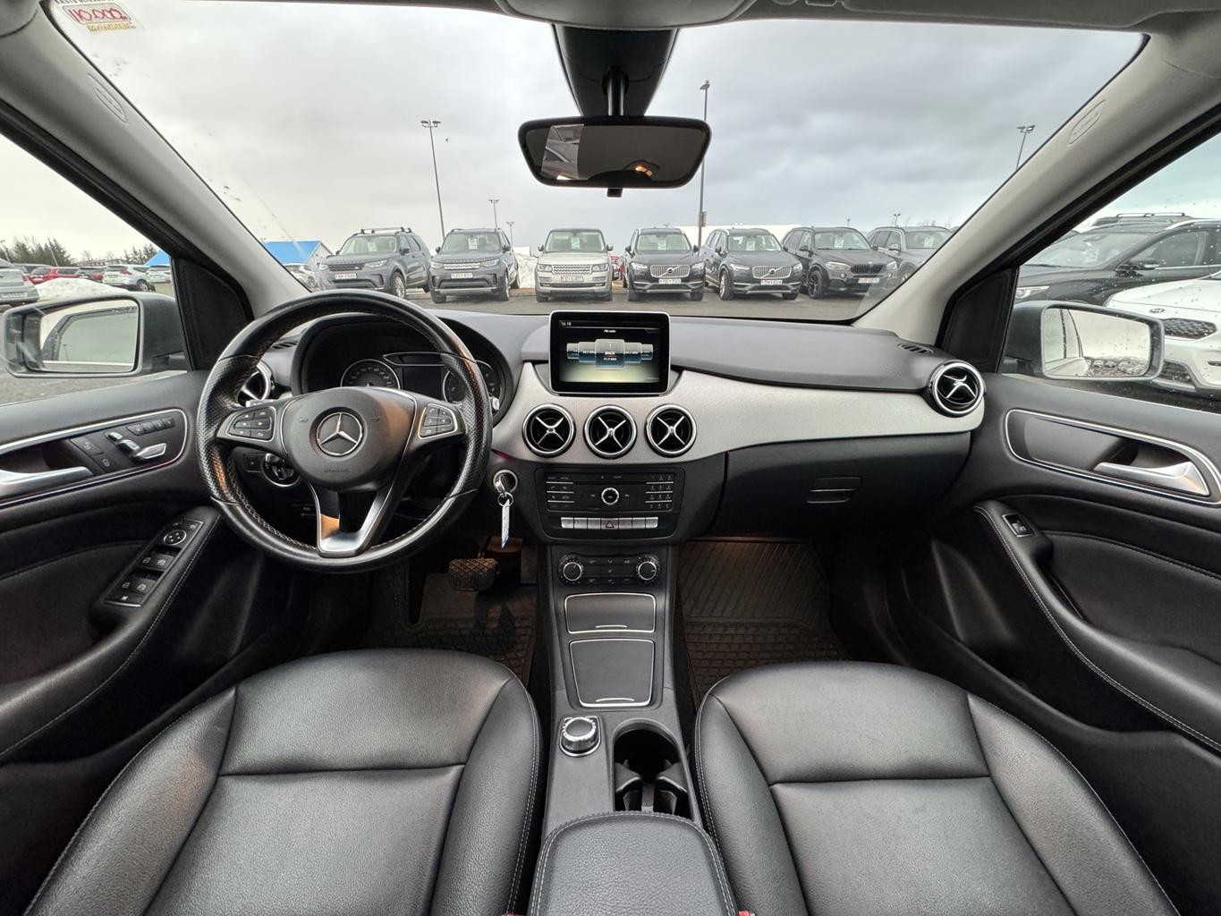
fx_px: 494
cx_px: 610
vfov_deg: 85.7
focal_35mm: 14
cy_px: 458
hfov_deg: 102.1
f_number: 2.2
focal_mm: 2.22
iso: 320
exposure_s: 1/99
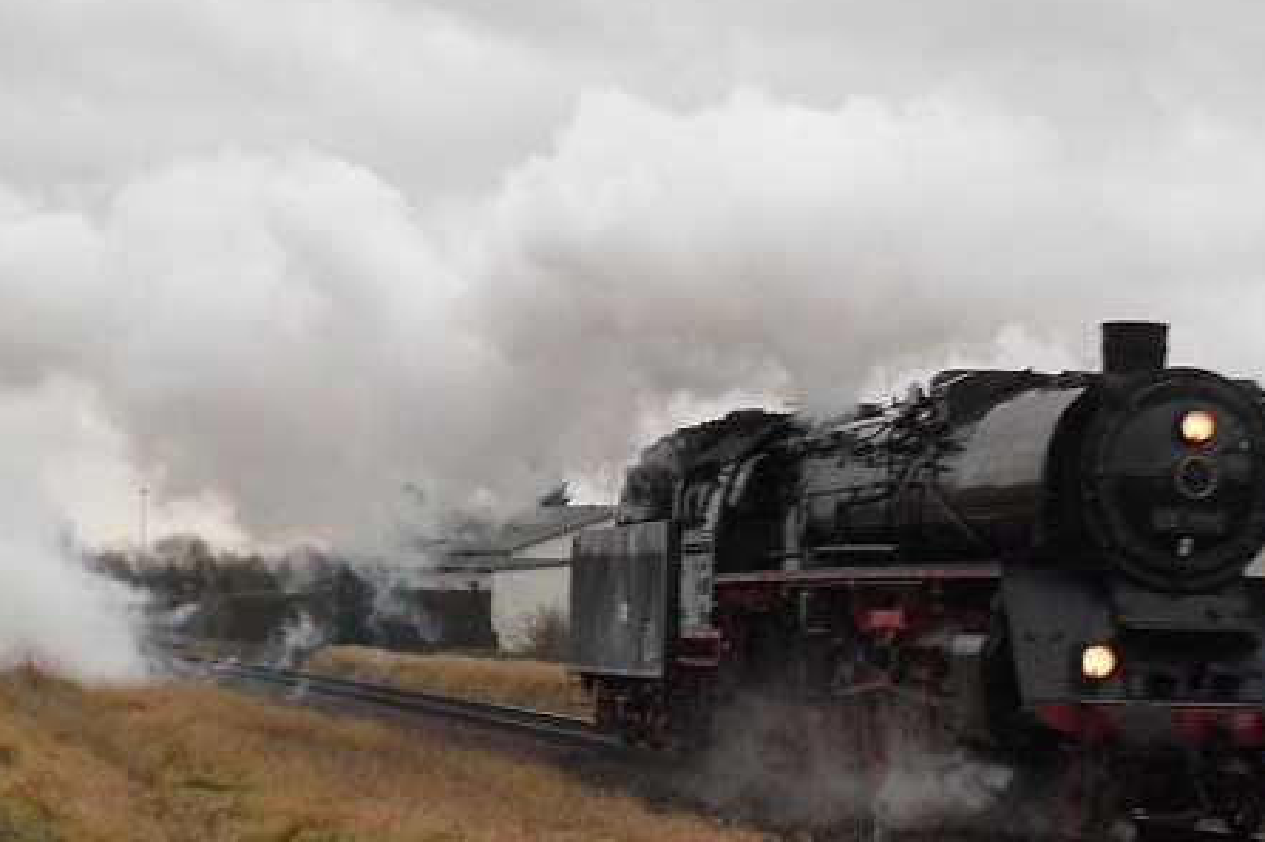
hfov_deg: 19.9
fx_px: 3442
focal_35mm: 98
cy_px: 666
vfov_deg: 13.9
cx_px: 1376
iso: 100
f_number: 2.8
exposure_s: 1/125
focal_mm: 6.2
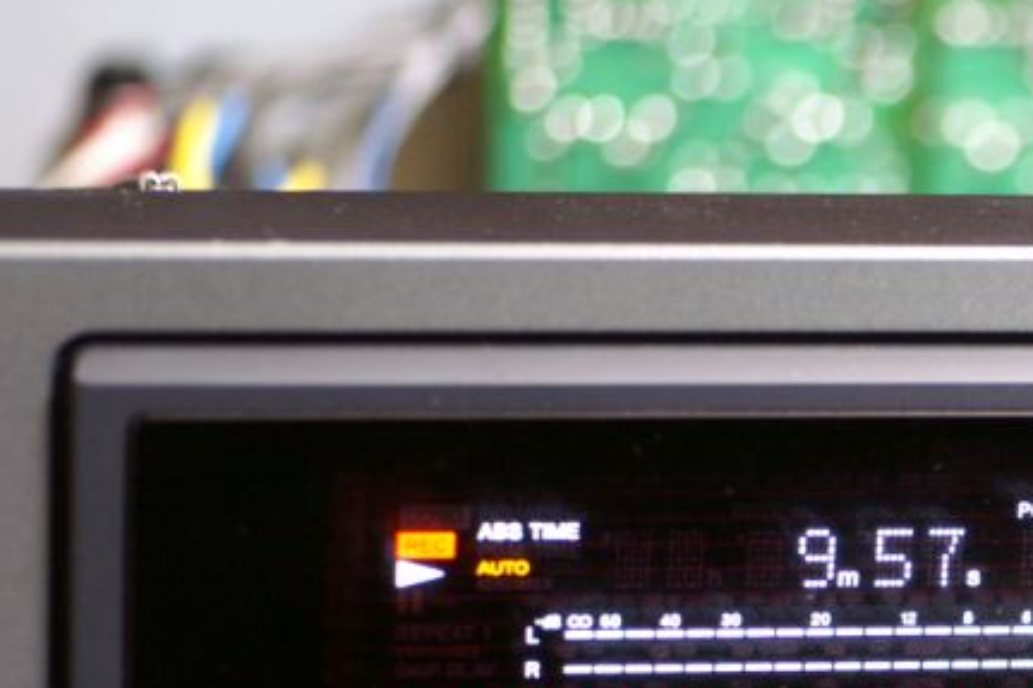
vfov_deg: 7.7
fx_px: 5105
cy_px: 771
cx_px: 1220
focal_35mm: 178
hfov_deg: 11.3
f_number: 2.8
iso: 800
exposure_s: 1/13
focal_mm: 50
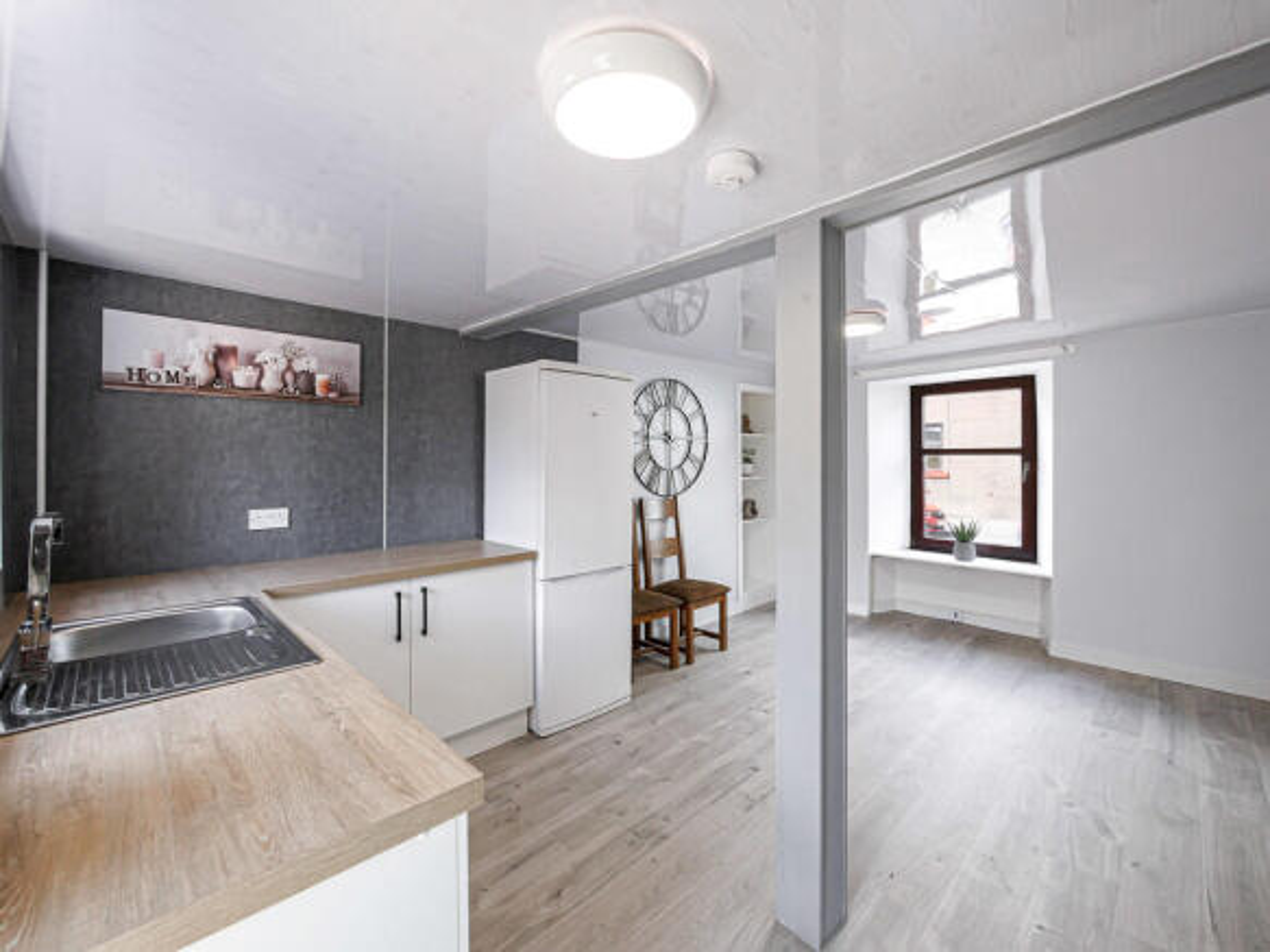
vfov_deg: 85.7
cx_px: 635
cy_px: 476
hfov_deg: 102.1
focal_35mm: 14
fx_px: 514
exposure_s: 1/60
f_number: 4
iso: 320
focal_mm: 7
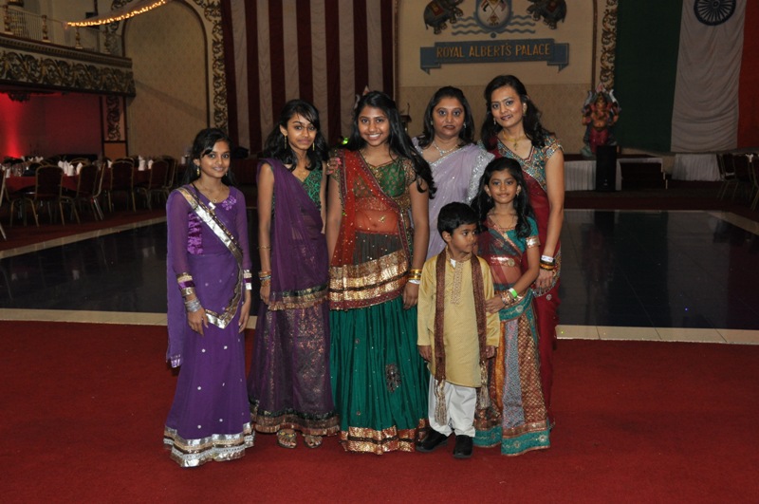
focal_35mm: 42
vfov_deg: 31.8
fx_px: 884
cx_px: 380
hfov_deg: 46.5
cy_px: 252
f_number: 4
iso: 800
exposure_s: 1/60
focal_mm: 28
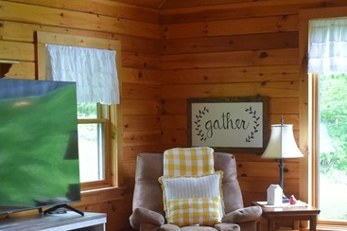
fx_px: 770
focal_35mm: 80
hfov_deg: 25.4
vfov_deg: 16.7
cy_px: 220
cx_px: 193
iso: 1800
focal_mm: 18
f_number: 3.5
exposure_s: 1/60
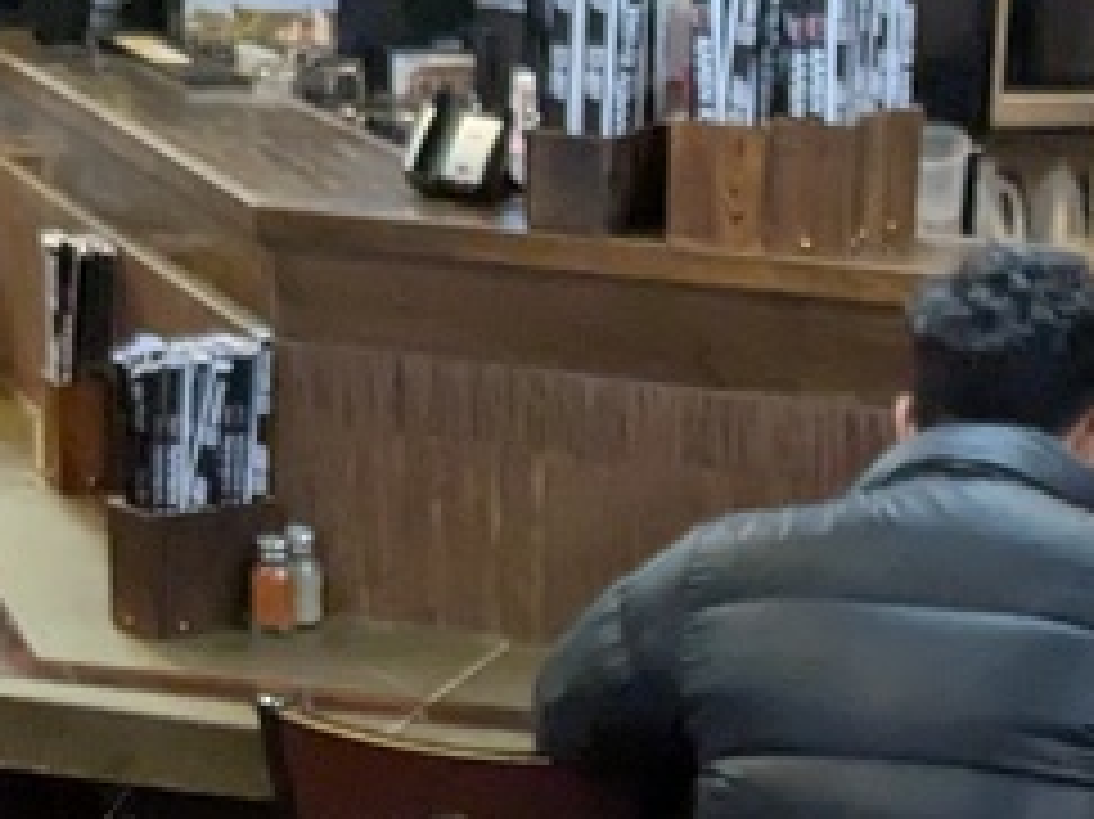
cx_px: 1035
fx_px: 3601
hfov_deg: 17.0
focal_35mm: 114
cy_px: 1377
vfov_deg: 12.1
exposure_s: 1/120
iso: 1328
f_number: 1.73
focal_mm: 4.38
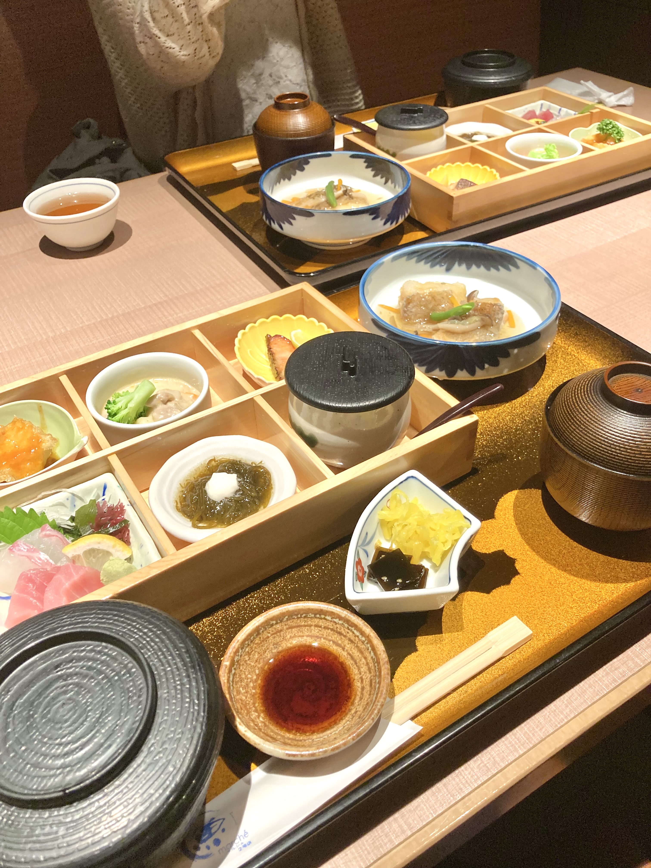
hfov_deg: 49.7
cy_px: 434
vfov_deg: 63.4
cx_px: 326
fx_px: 702
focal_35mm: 28
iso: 160
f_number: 1.8
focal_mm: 3.99
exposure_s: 1/60
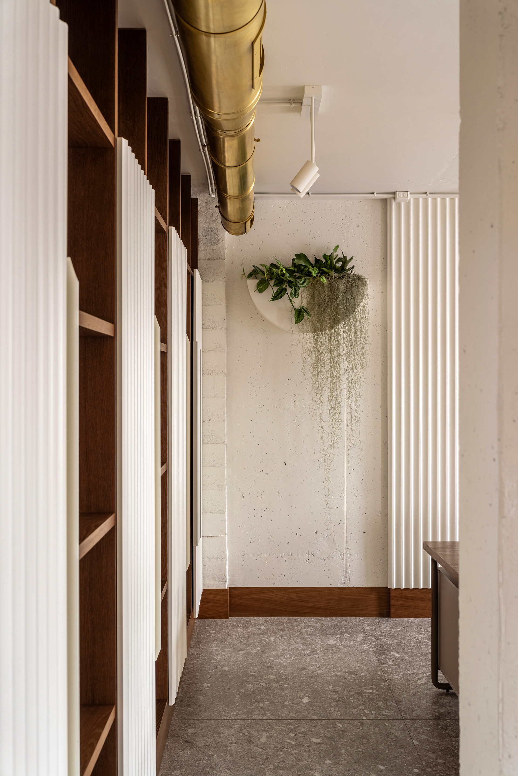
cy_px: 388
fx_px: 755
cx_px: 259
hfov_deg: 37.9
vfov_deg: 54.4
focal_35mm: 35
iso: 320
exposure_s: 1/6
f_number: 5
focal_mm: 35
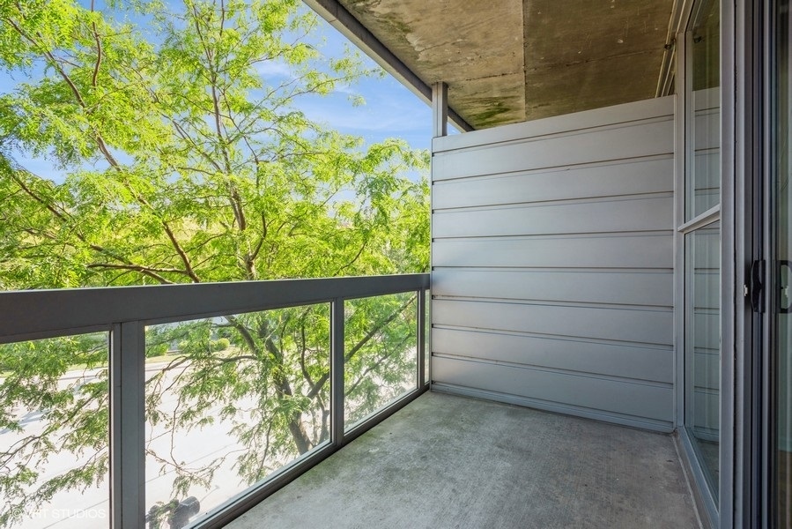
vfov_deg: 70.5
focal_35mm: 17
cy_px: 264
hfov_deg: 93.3
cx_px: 396
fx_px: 374
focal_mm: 17
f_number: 8
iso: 400
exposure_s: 1/100
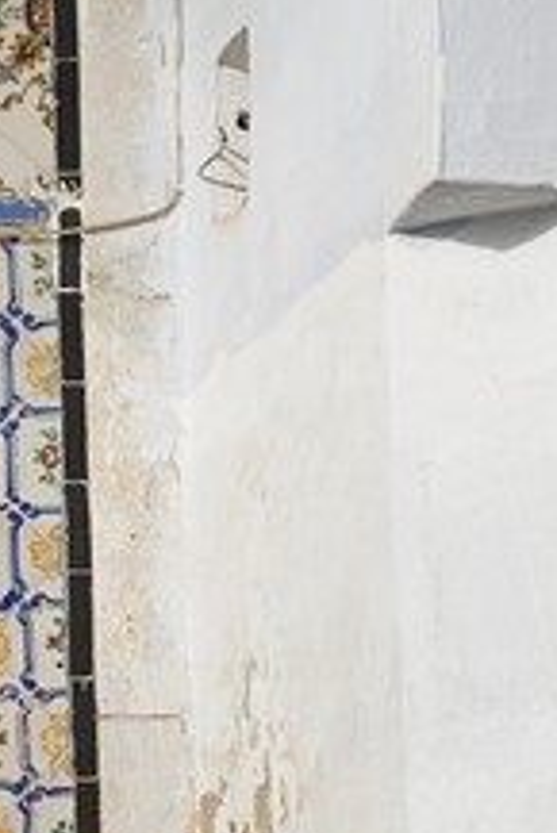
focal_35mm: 155
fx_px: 3591
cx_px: -880
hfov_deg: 8.0
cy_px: 921
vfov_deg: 13.0
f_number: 7.1
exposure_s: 1/320
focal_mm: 28
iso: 100
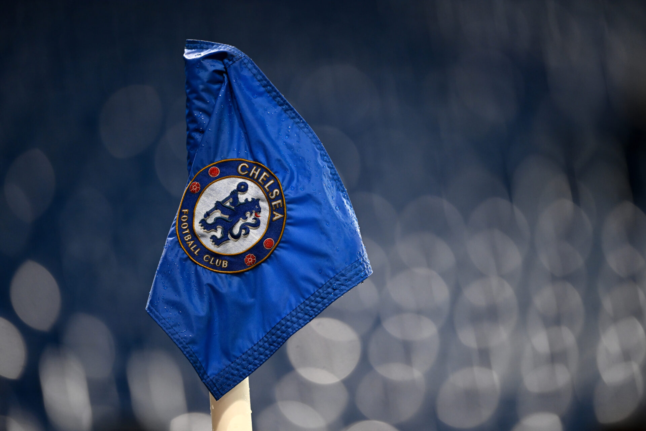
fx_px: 7177
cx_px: 323
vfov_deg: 3.4
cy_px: 216
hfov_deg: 5.2
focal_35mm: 400
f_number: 2.8
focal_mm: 400
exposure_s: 1/1000
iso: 1600
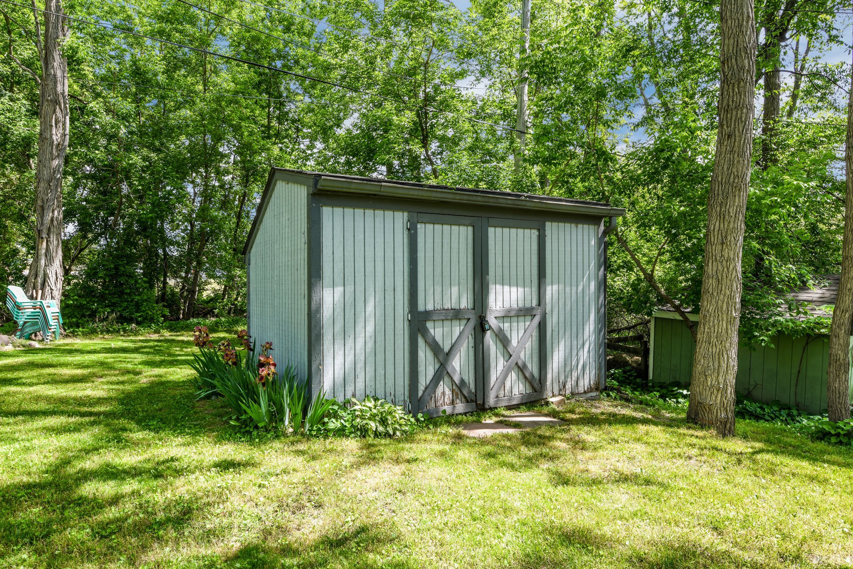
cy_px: 284
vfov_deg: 55.1
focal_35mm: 23
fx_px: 545
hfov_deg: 76.1
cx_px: 426
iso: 100
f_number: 14
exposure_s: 1/15
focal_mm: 23
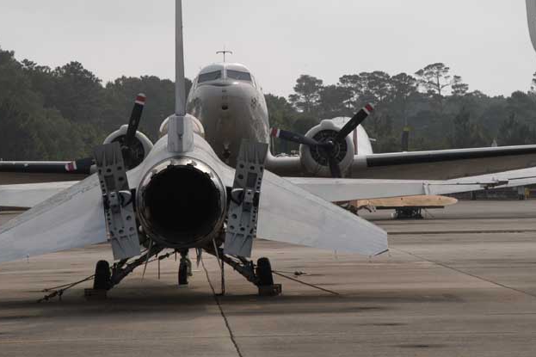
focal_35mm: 164
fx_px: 2436
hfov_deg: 12.5
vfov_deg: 8.4
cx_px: 194
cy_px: 146
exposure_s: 1/350
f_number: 10
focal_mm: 85
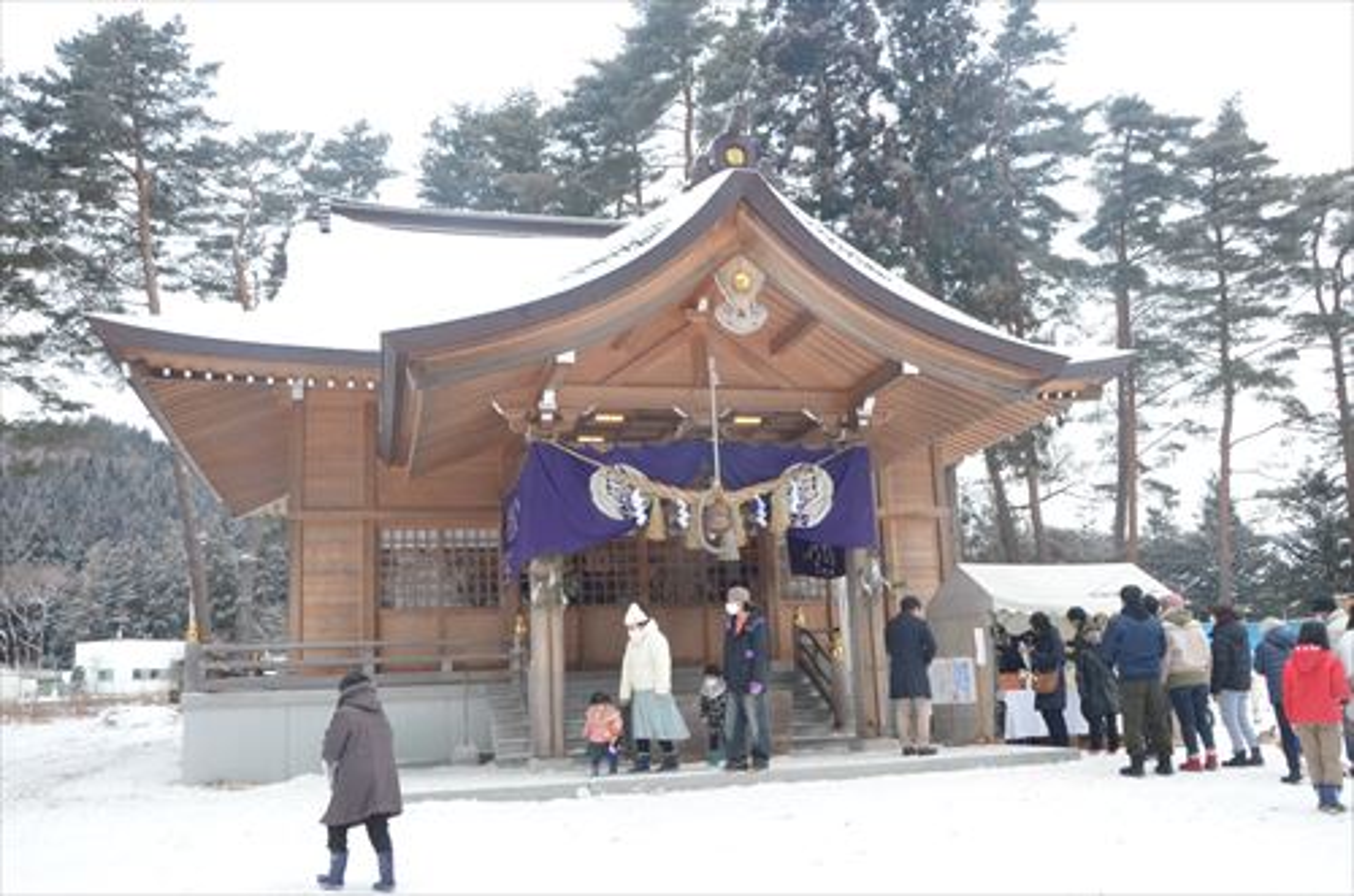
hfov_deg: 62.0
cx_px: 677
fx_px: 1126
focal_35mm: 30
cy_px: 448
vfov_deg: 43.4
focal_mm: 20
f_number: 13
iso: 3200
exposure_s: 1/320
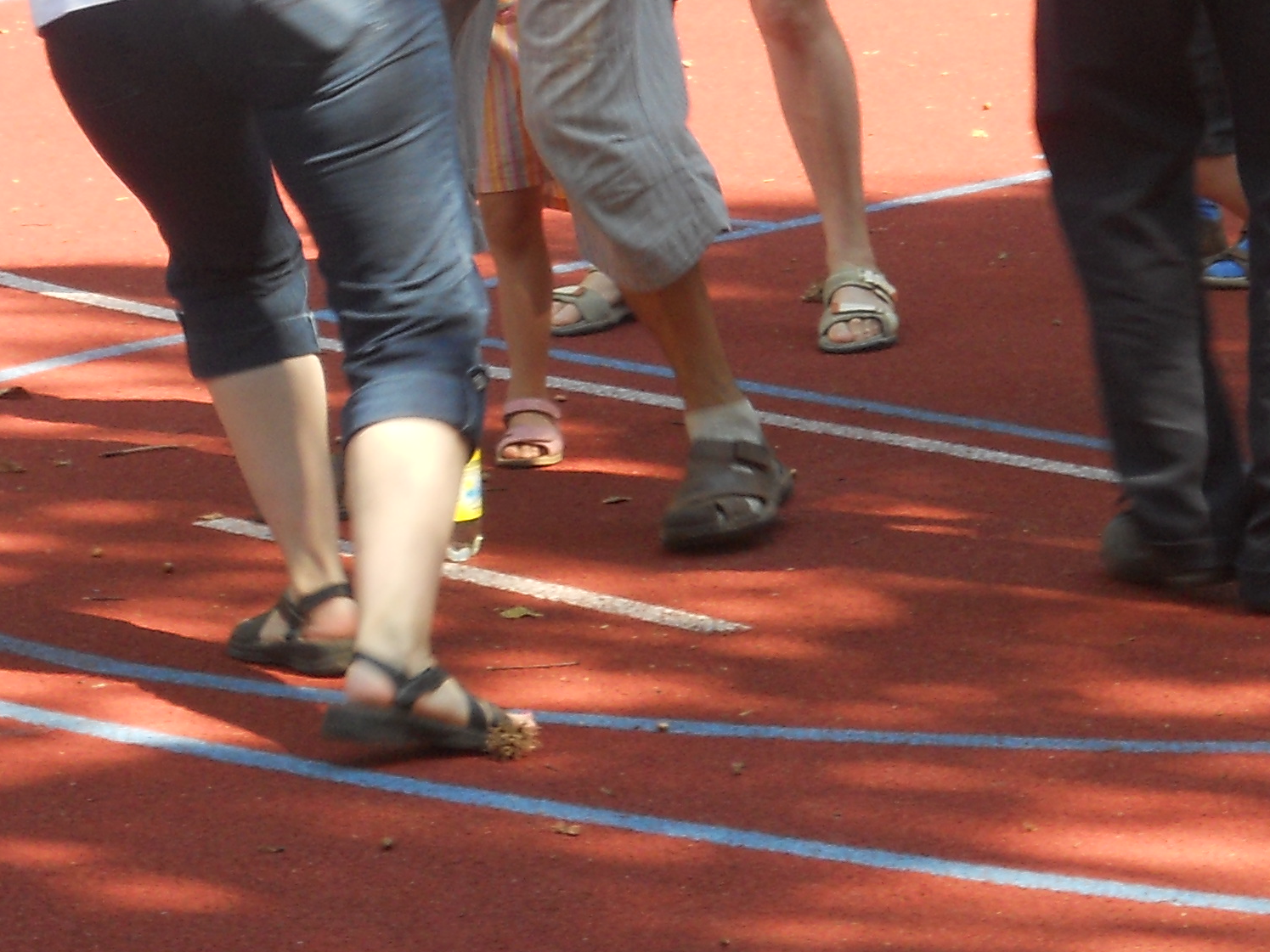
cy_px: -78
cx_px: 746
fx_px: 7557
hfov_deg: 9.6
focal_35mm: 206
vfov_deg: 7.2
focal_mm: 13.9
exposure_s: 1/80
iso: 80
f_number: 5.9
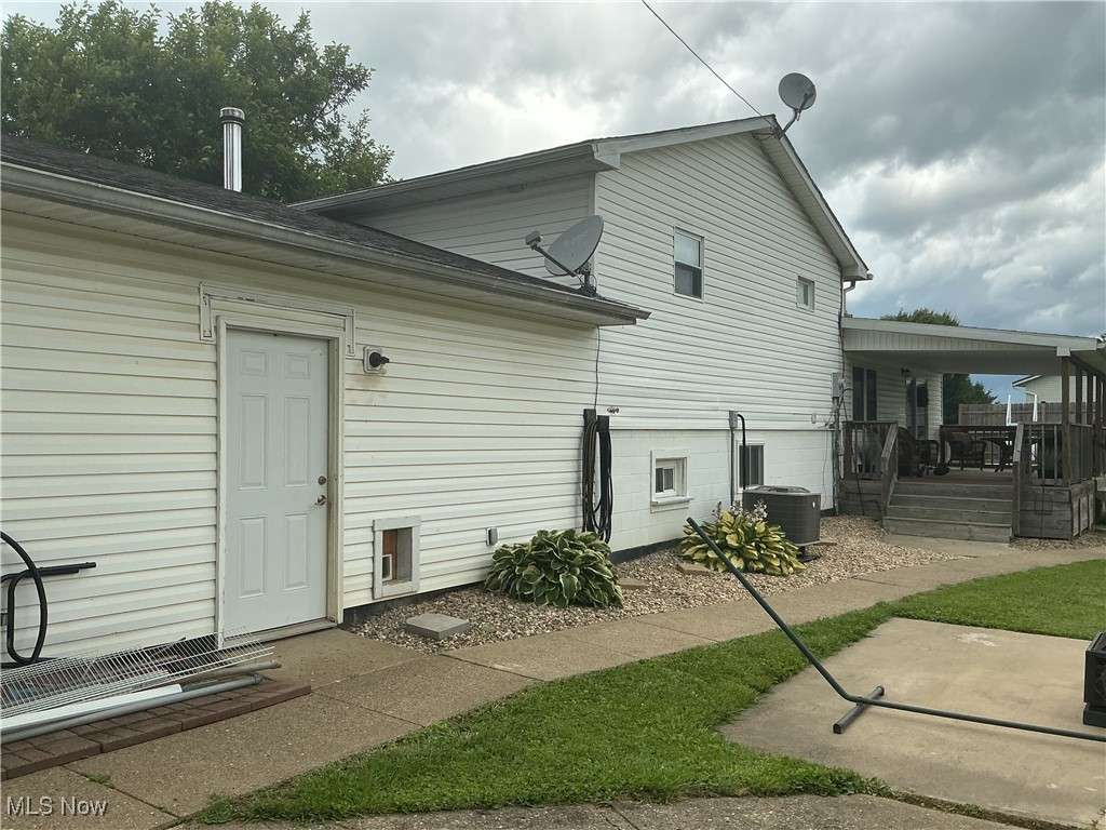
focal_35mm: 29
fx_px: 927
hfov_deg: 61.7
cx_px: 553
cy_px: 415
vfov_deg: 48.2
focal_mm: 3
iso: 25
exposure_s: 1/1451
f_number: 1.8
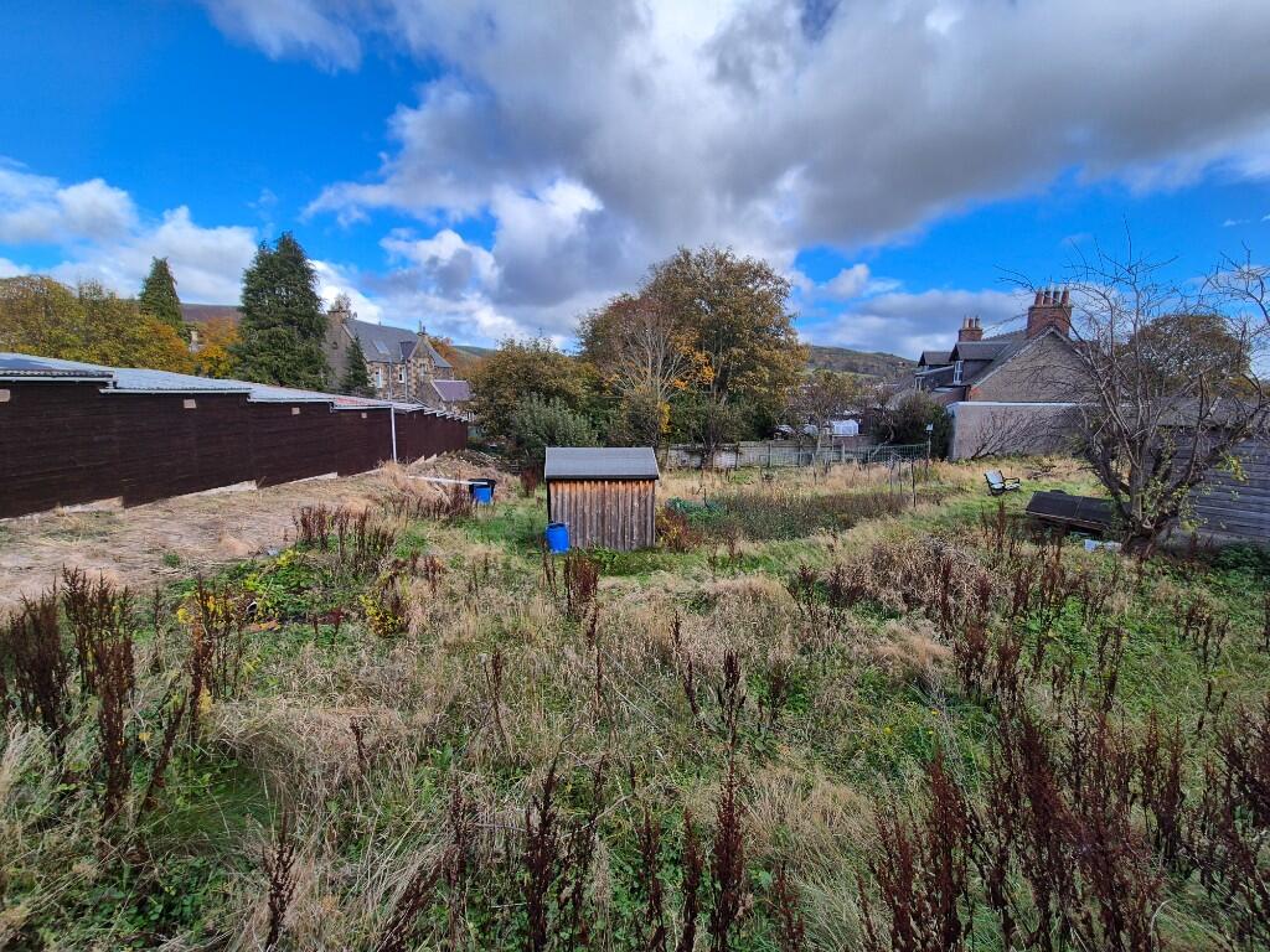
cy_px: 476
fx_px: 477
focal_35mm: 13
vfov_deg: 89.9
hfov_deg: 106.2
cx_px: 635
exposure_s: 1/1328
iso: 50
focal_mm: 2.2
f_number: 2.2
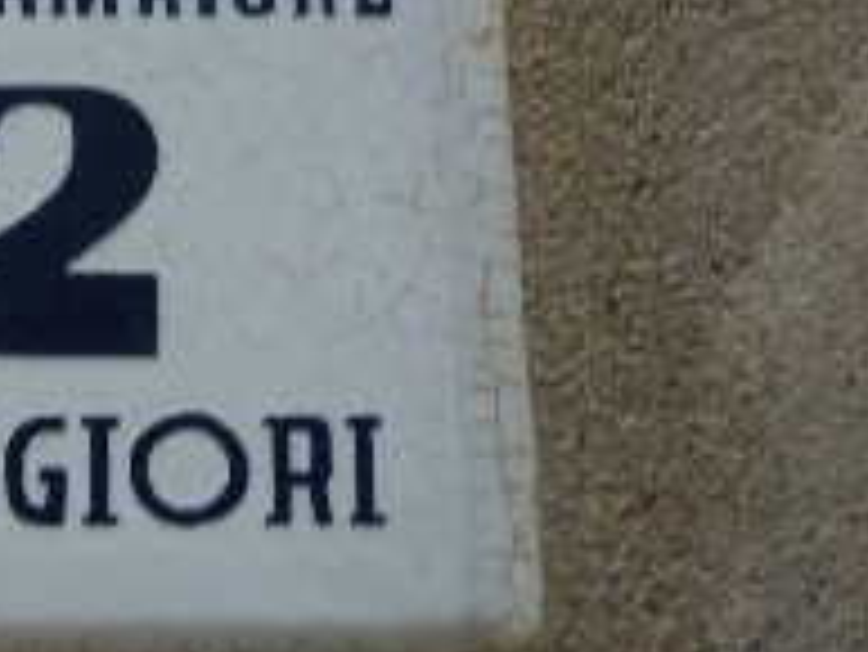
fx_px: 2057
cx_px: -27
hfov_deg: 22.8
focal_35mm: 82
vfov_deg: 17.9
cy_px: 189
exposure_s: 1/30
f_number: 2.8
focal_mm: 5.5
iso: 160
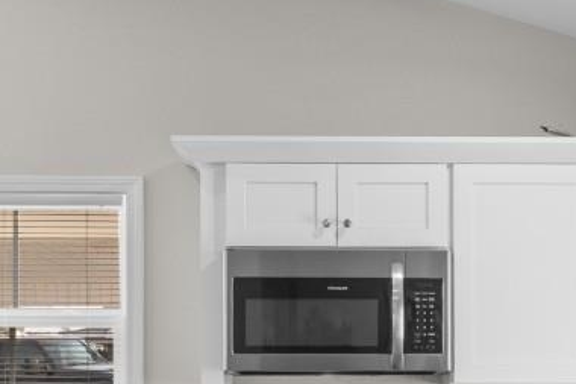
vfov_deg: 20.8
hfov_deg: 31.3
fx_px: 1024
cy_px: 345
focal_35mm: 64
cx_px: 367
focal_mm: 10
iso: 100
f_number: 4.5
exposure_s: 1/1.25
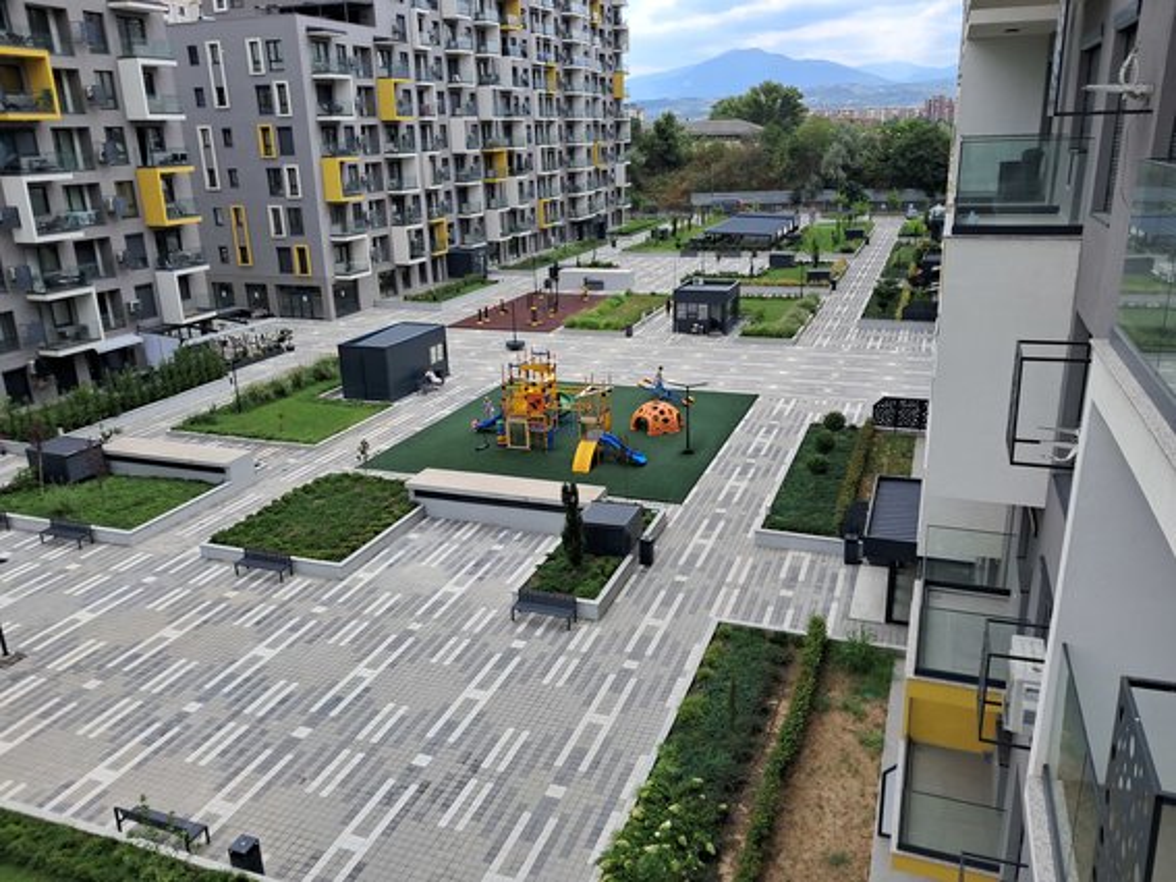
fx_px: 917
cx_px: 588
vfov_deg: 51.3
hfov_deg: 65.3
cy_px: 441
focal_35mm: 27
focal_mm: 4
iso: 50
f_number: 1.8
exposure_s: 1/435
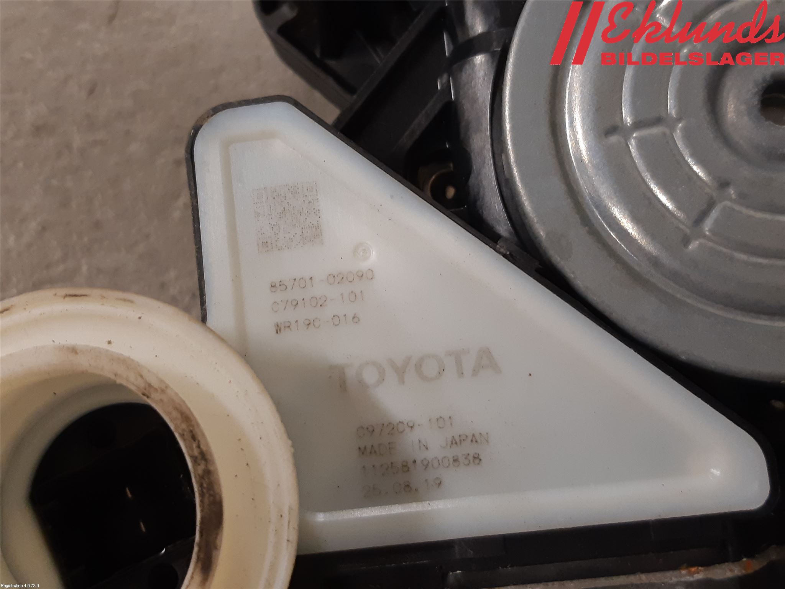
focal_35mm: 26
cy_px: 294
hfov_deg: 67.3
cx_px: 392
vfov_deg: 53.1
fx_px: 590
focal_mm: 3.93
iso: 125
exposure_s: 1/50
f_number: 1.7
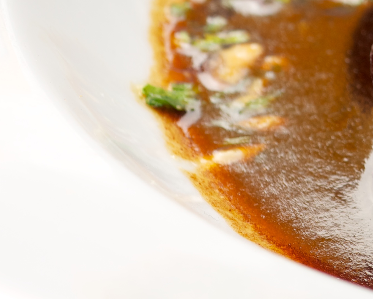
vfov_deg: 5.0
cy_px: -276
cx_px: 873
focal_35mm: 306
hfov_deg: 6.1
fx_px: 3378
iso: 100
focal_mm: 60
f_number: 9
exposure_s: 1/60
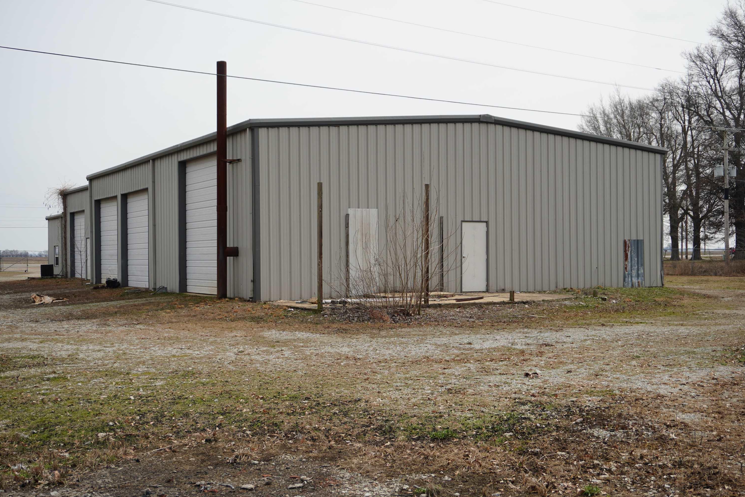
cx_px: 375
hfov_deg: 45.4
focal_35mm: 43
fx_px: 890
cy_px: 250
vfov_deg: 31.2
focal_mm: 28
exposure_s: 1/320
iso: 100
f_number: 5.6
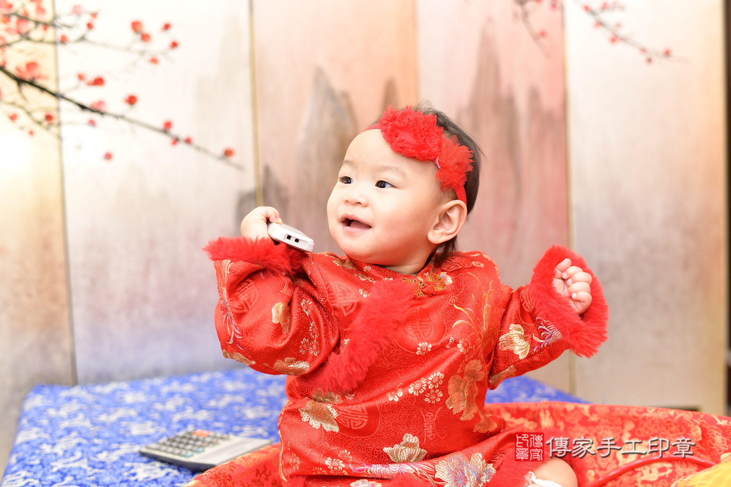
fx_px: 711
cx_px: 366
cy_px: 244
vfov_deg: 37.9
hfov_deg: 54.4
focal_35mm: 35
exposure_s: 1/200
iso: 500
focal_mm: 35
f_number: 2.8
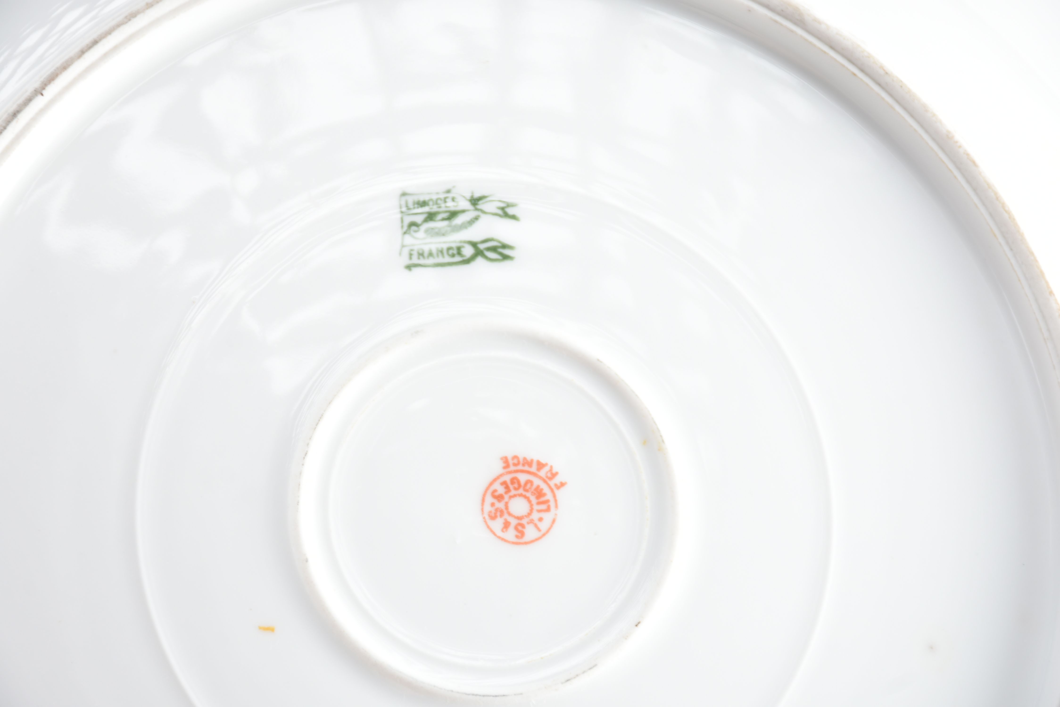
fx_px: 3755
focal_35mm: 128
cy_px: 354
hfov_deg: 16.1
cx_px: 530
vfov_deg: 10.8
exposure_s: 1/100
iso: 100
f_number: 8
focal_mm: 85
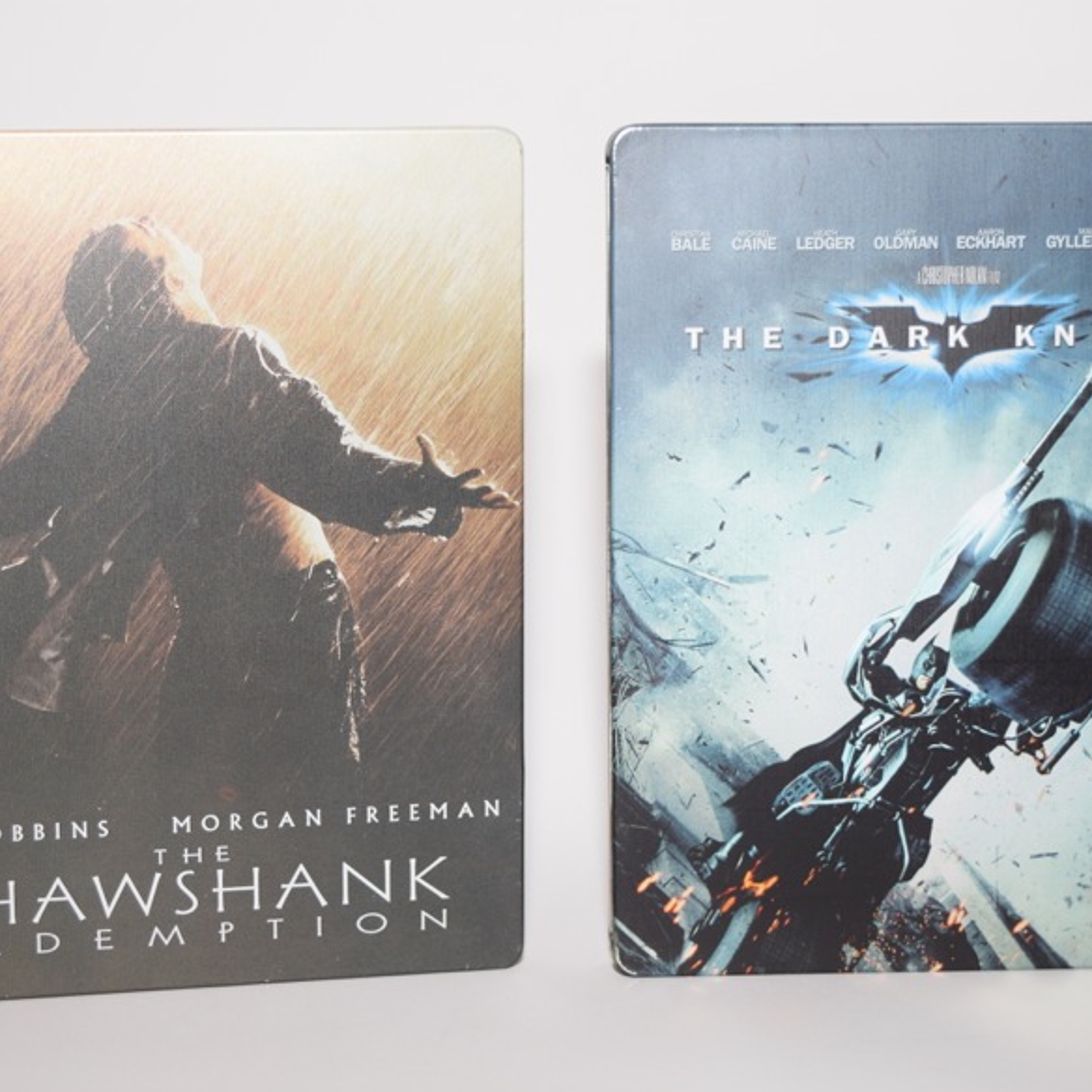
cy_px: 508
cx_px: 529
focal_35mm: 83
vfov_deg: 20.9
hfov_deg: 20.9
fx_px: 2962
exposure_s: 1/60
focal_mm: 38
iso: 360
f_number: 4.8
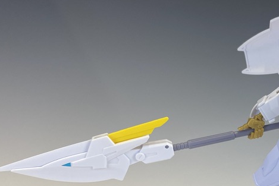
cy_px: 138
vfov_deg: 22.8
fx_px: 457
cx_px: 288
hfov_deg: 31.1
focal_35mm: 59
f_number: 1.8
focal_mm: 4.25
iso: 64
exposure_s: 1/120
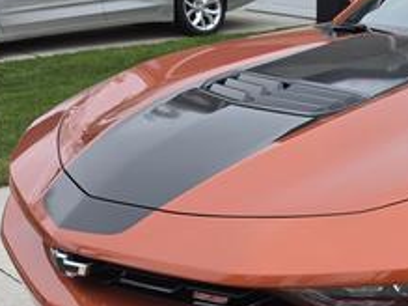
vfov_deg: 26.6
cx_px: 414
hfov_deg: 33.0
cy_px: 272
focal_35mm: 53
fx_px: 624
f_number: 1.8
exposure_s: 1/947
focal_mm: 5.4
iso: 80
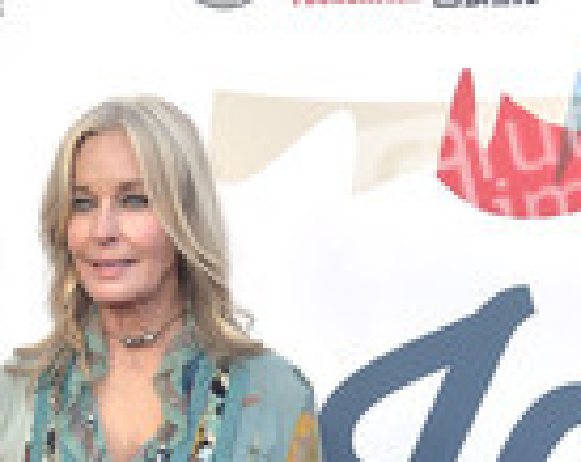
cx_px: 155
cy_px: 814
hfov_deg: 17.4
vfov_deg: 12.8
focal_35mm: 110
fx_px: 1887
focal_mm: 40
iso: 400
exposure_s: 1/250
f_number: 6.3
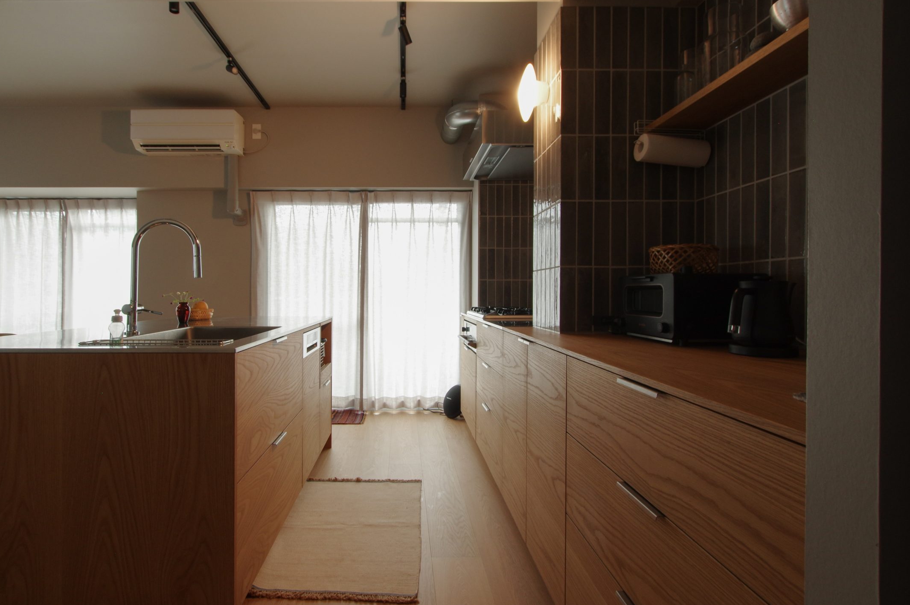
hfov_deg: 89.3
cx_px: 383
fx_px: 455
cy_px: 285
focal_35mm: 18
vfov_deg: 67.2
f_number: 9
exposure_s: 1/4
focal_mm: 10
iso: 400
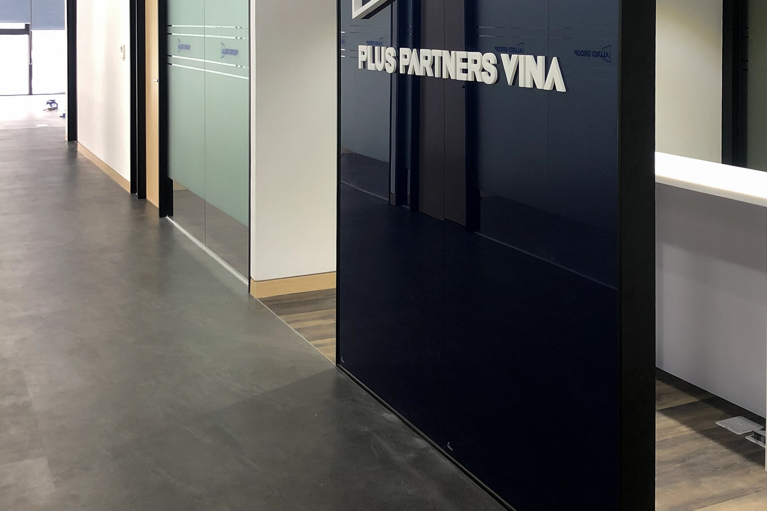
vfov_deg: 28.6
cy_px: 107
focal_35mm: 46
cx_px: 511
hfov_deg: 42.2
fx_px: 980
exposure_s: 1/17
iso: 50
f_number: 1.8
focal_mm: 3.99
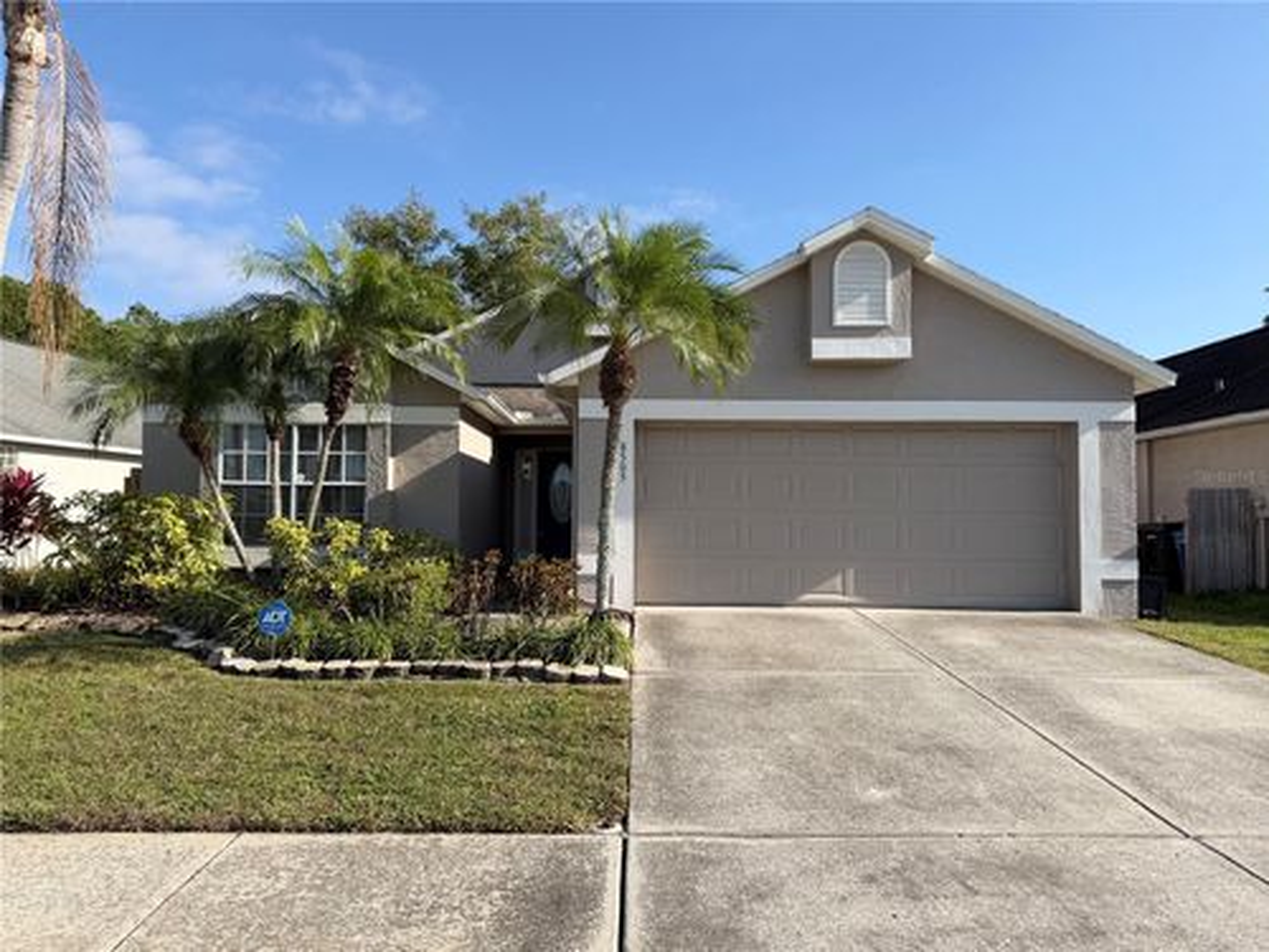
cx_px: 634
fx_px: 880
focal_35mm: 24
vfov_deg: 56.8
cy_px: 476
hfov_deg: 71.6
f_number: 1.78
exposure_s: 1/3953
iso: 80
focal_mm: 6.76
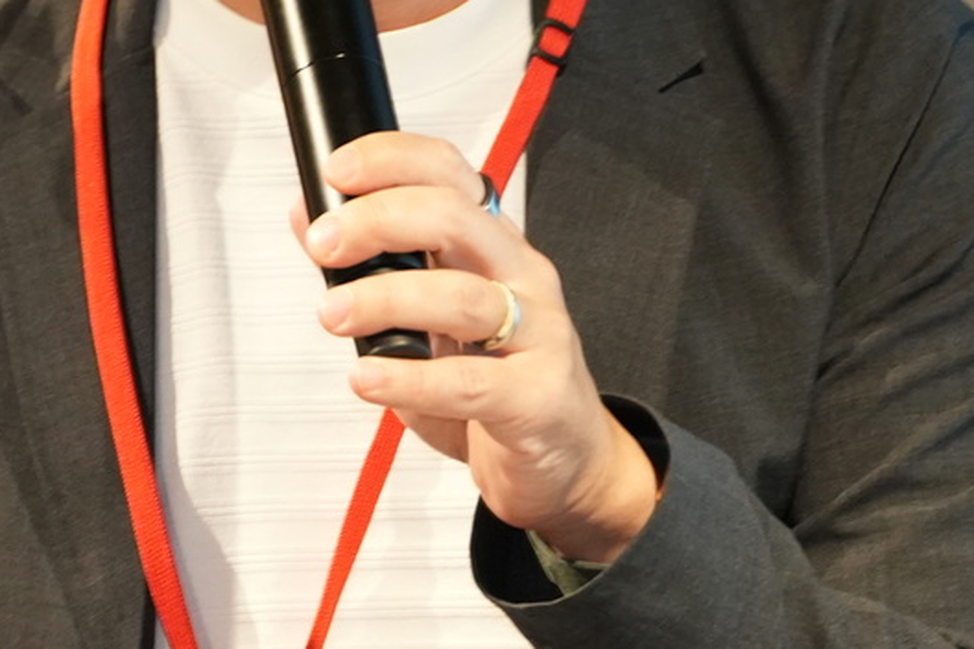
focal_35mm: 682
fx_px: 18450
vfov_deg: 2.0
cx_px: -39
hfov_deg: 3.0
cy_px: 222
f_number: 3.5
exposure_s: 1/200
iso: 3200
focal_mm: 180
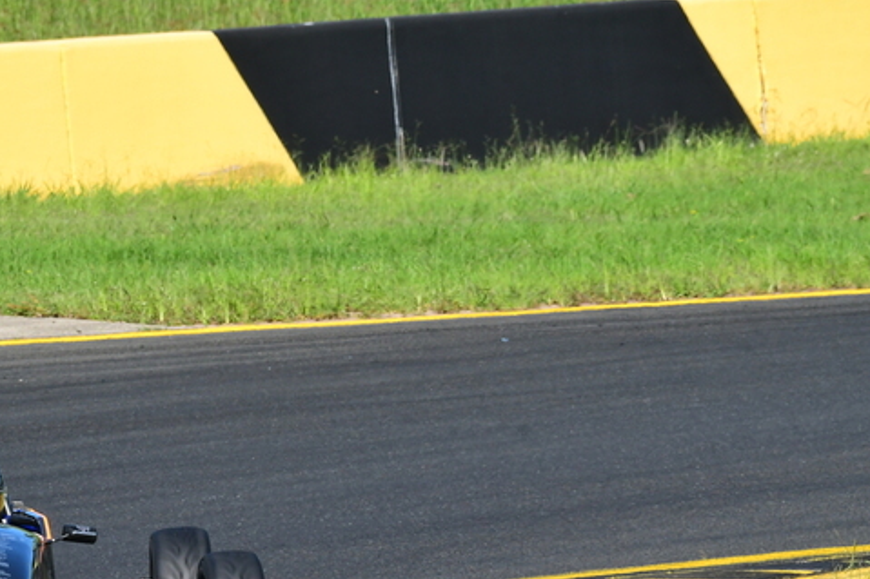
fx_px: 16354
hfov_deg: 3.0
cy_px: 460
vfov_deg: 2.0
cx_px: 145
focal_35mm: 677
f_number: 11
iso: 500
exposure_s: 1/640
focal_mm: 270
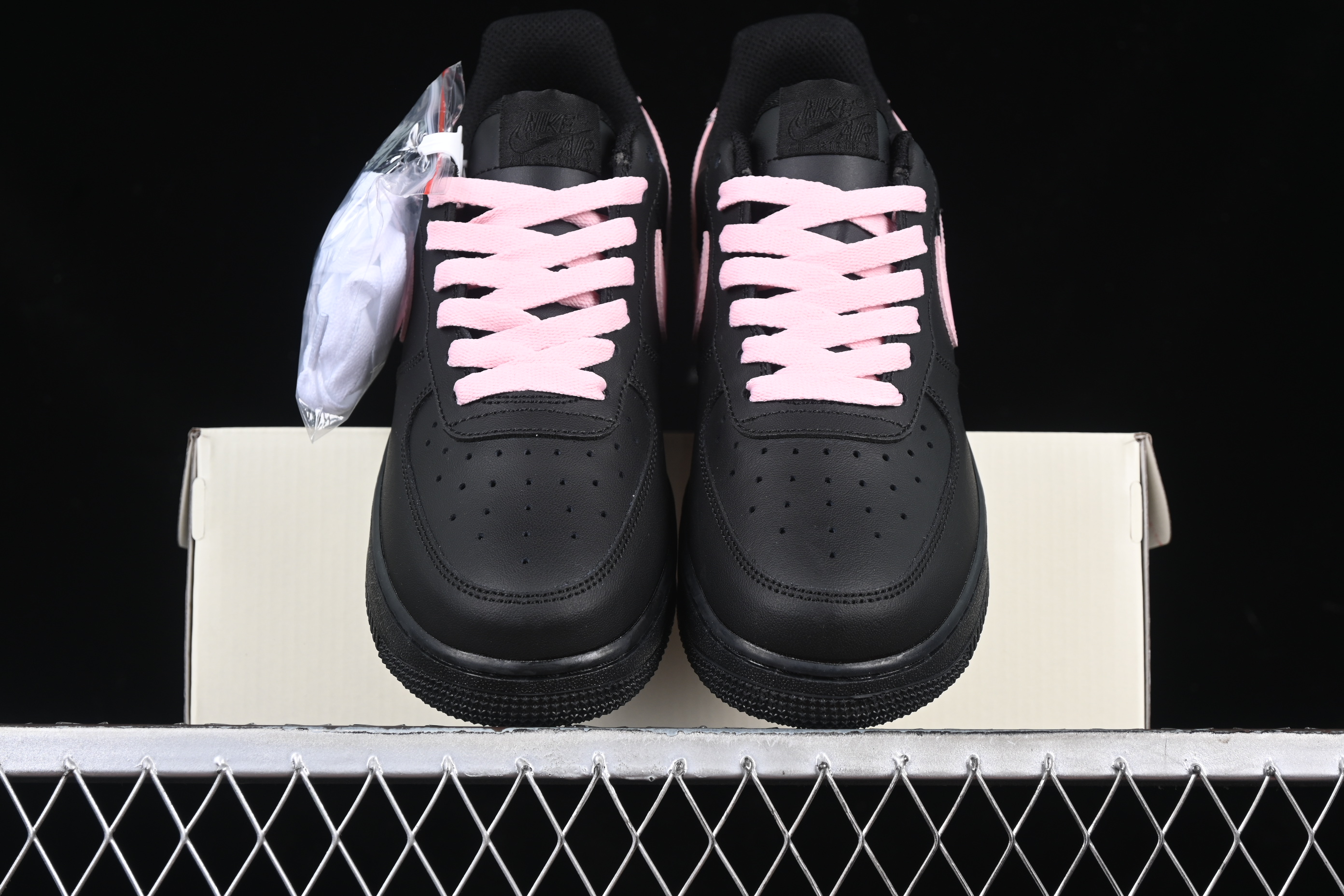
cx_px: 672
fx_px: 2800
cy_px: 448
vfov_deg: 18.2
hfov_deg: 27.0
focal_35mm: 75
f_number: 6.3
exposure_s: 1/60
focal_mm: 50
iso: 160
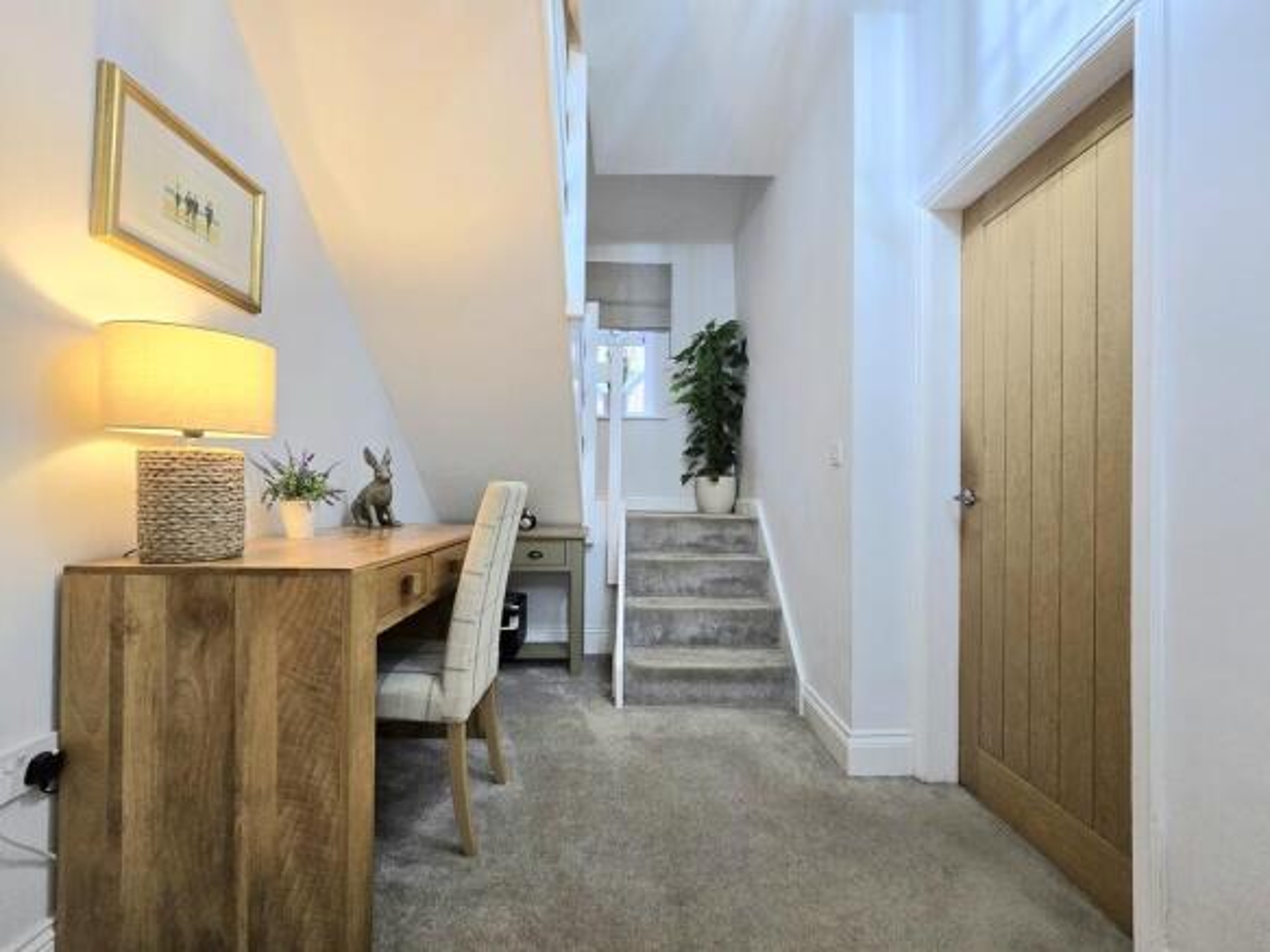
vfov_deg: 89.9
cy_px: 476
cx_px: 635
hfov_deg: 106.2
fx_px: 477
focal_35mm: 13
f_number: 2.2
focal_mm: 2.2
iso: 250
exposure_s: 1/50.3
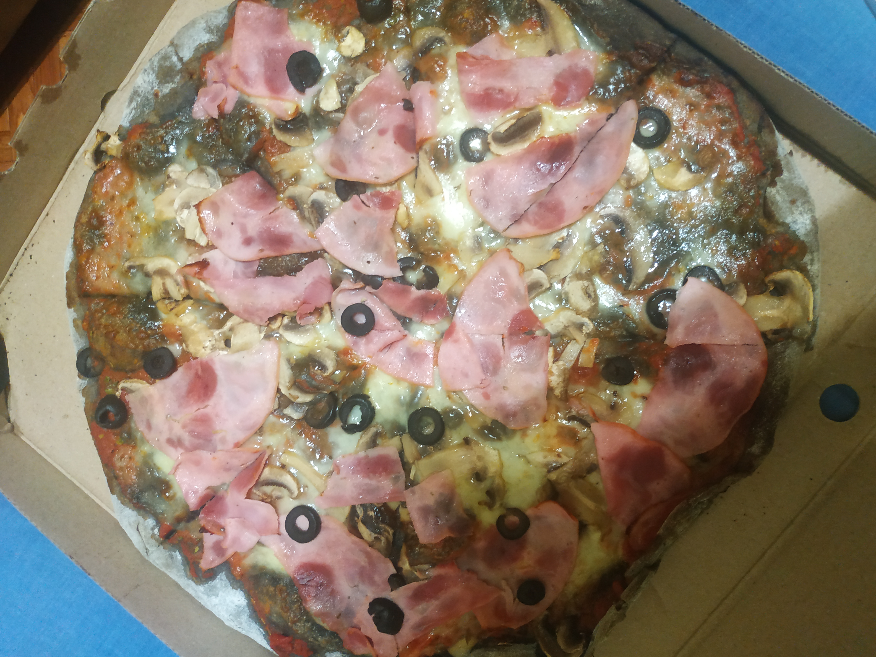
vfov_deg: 54.9
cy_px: 322
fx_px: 633
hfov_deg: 69.4
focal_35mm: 25
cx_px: 456
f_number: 1.9
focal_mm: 3.94
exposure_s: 1/20
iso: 800
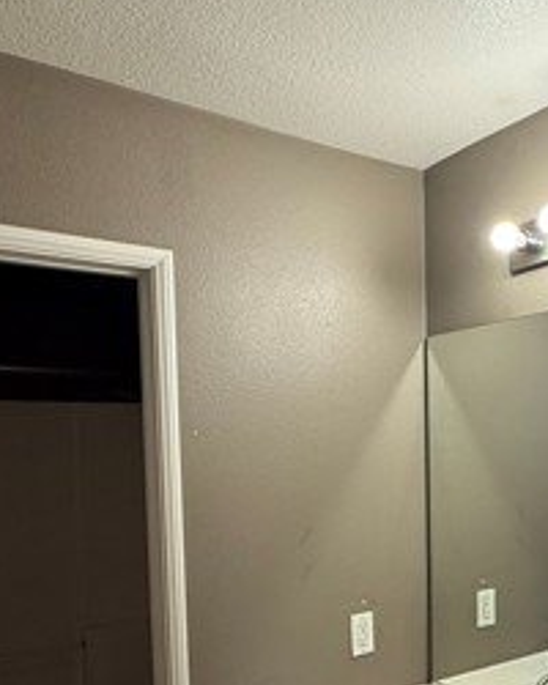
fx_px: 710
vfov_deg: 50.0
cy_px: 488
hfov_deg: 41.1
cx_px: 406
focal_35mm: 35
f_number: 2.2
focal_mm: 2.22
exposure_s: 1/120
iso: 125
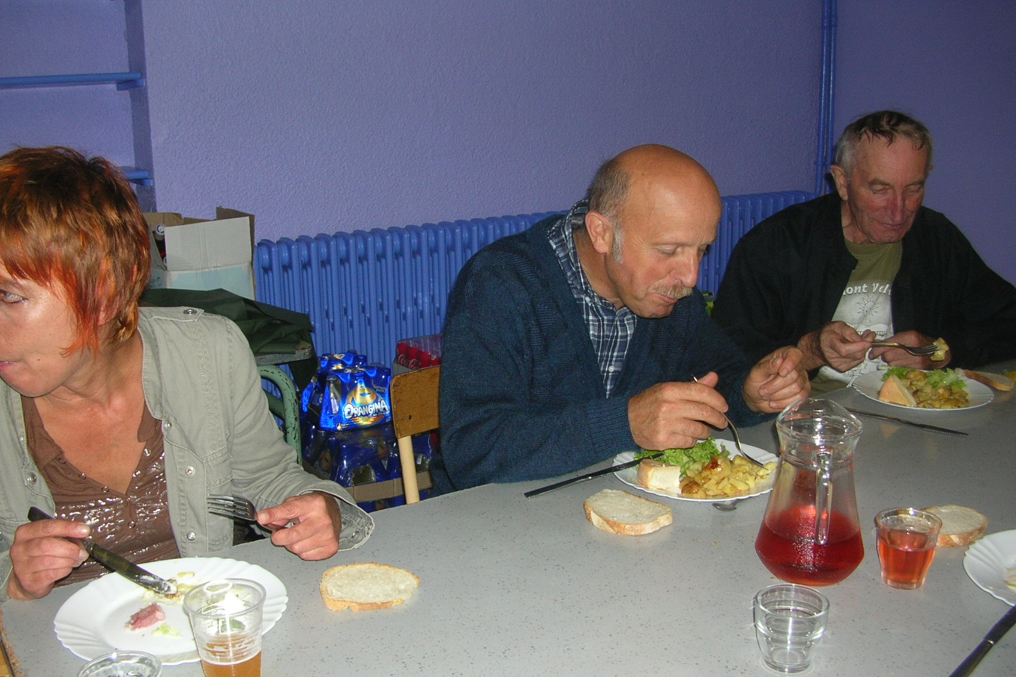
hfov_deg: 51.9
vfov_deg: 35.9
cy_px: 358
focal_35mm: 37
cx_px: 511
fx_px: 1044
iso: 67
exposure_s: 1/60.1
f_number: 2.8
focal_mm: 5.8
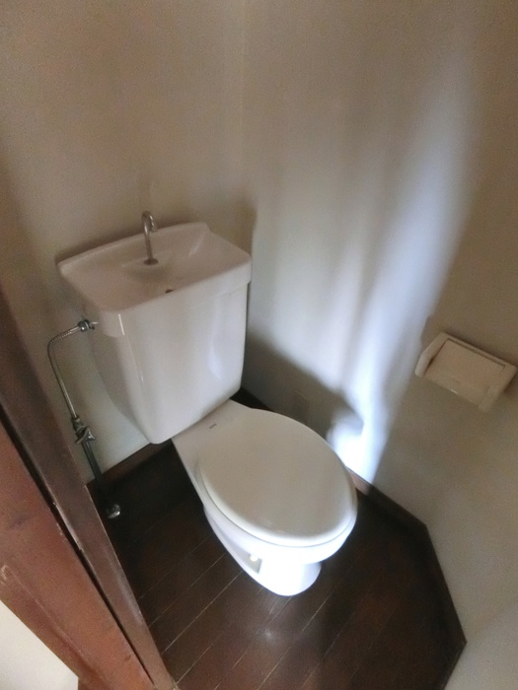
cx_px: 259
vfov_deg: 84.7
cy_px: 345
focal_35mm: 19
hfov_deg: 68.7
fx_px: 379
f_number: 2.7
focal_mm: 4.06
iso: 1600
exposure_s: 1/15
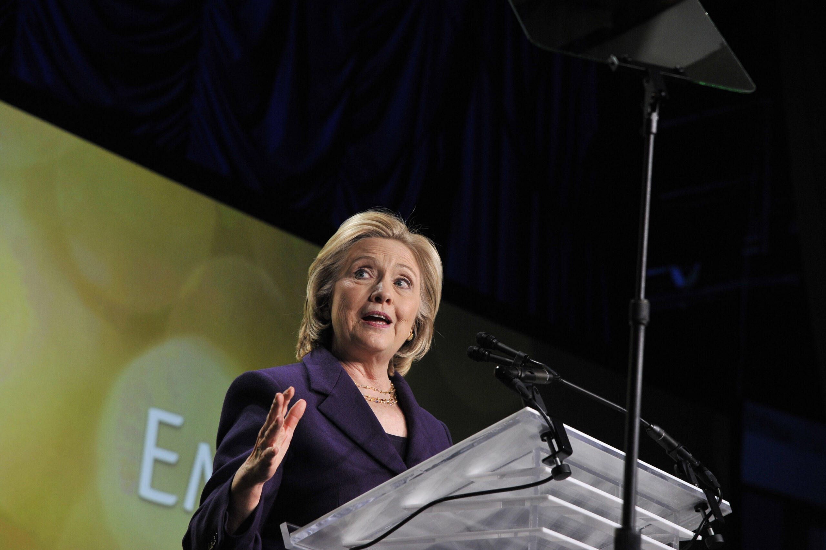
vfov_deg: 12.2
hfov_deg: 18.3
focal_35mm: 112
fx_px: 2568
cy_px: 275
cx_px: 413
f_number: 5.6
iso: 1600
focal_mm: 112
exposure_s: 1/200
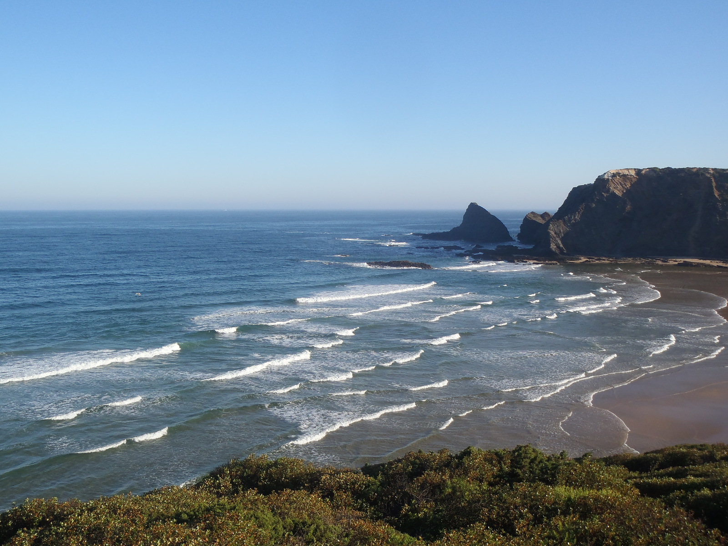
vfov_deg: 39.7
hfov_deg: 51.4
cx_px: 364
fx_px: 757
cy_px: 273
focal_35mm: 36
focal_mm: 6.53
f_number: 5
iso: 80
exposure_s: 1/320
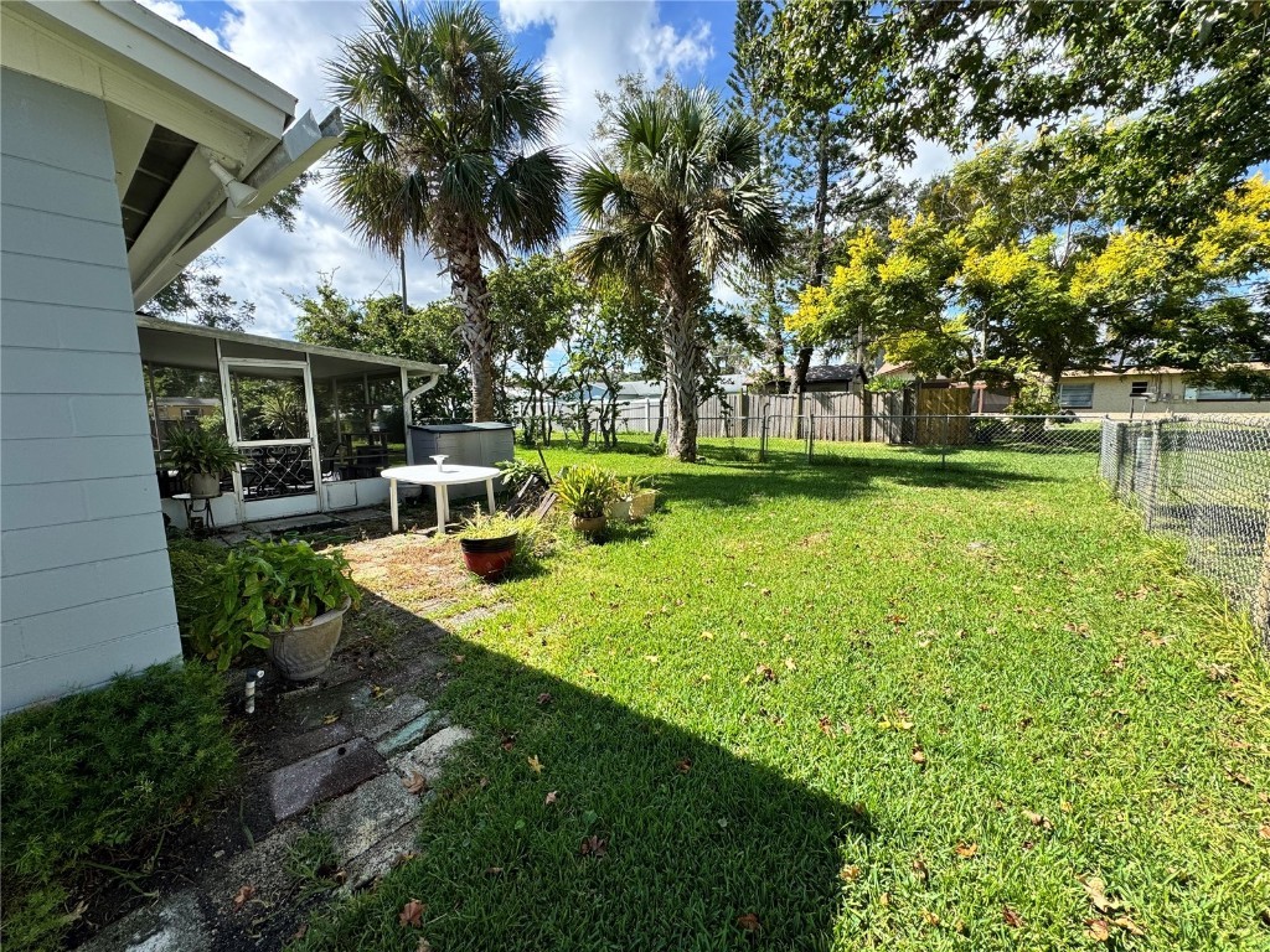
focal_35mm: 14
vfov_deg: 85.7
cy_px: 476
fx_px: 514
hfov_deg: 102.1
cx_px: 635
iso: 50
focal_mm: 2.22
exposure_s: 1/956
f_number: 2.2
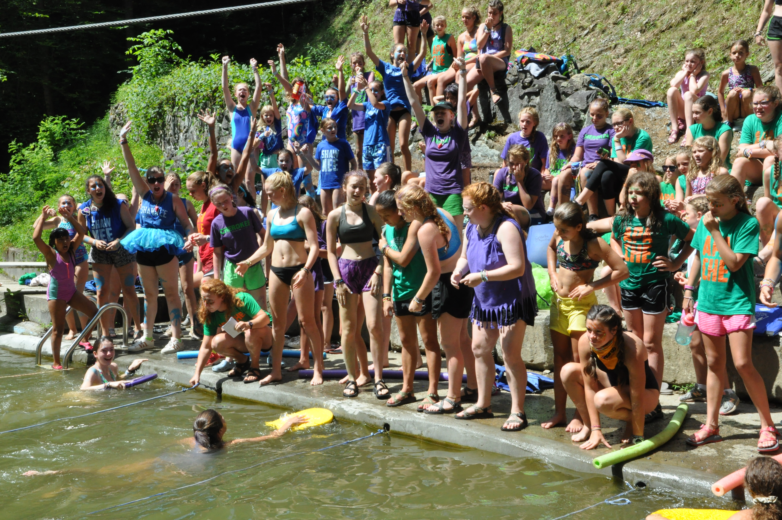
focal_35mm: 45
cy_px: 260
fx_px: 976
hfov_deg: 43.7
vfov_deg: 29.8
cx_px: 391
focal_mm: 30
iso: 1250
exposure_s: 1/320
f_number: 20
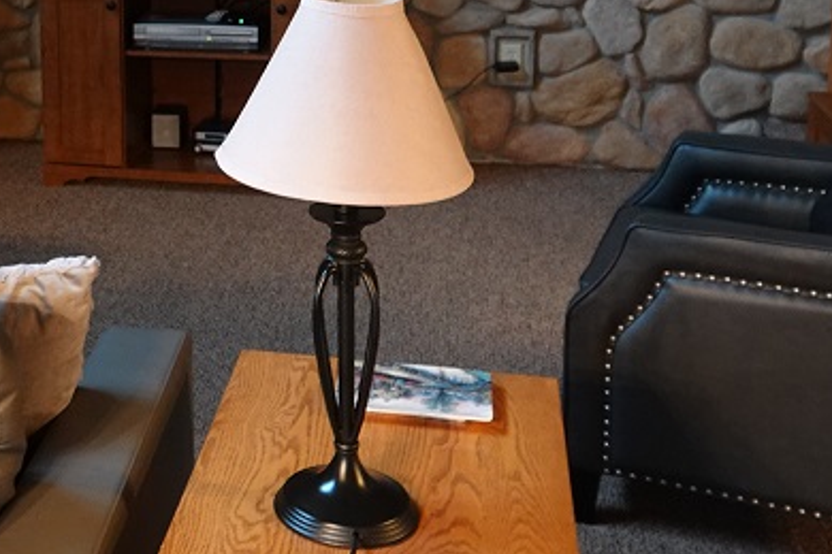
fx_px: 1363
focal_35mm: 59
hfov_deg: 31.7
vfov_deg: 22.3
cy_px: 25
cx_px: 32
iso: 800
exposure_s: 1/13
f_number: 2.4
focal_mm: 8.8
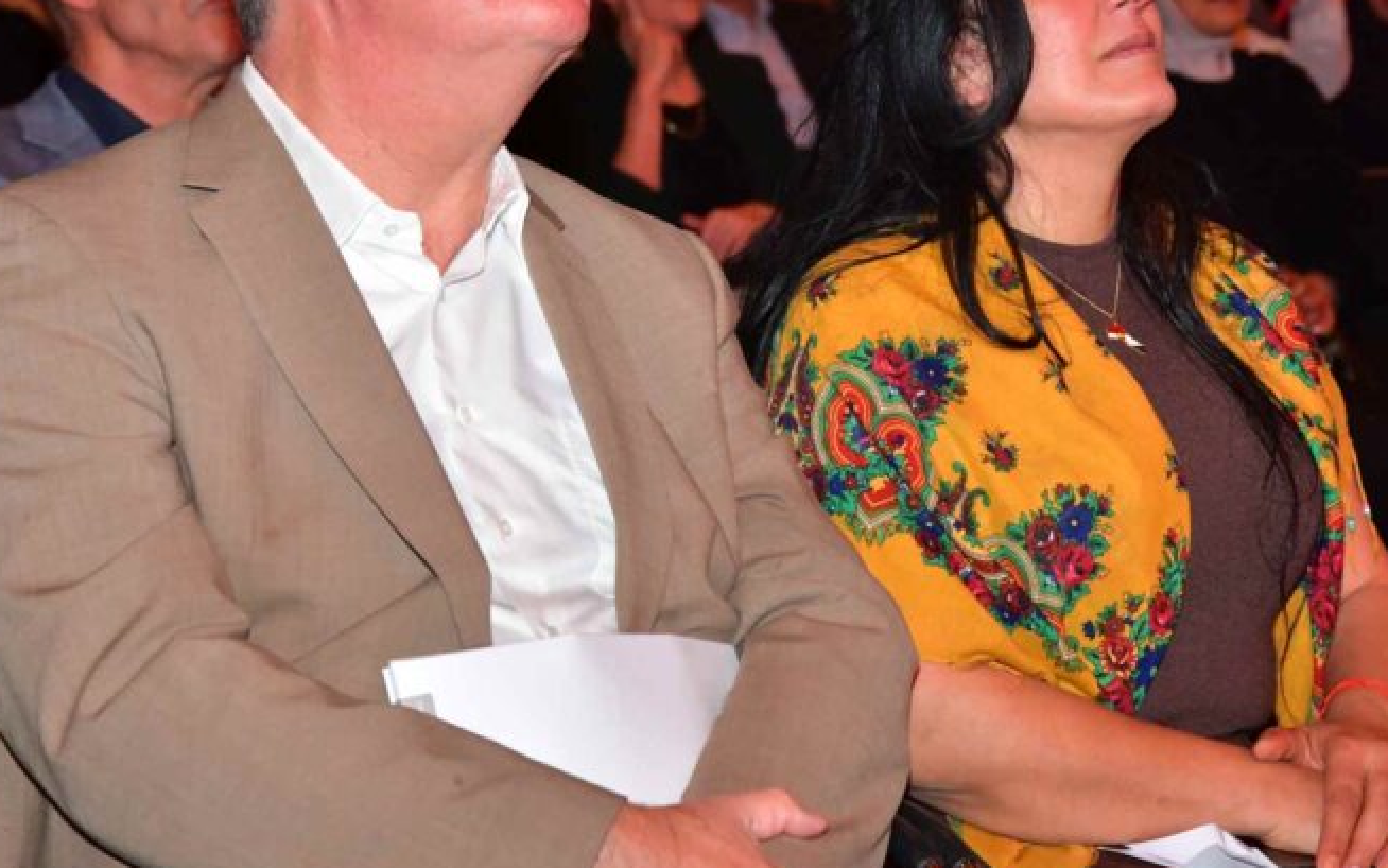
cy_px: 260
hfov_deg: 16.2
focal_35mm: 129
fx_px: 4881
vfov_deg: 10.2
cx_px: 811
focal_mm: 90
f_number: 8
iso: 6400
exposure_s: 1/100
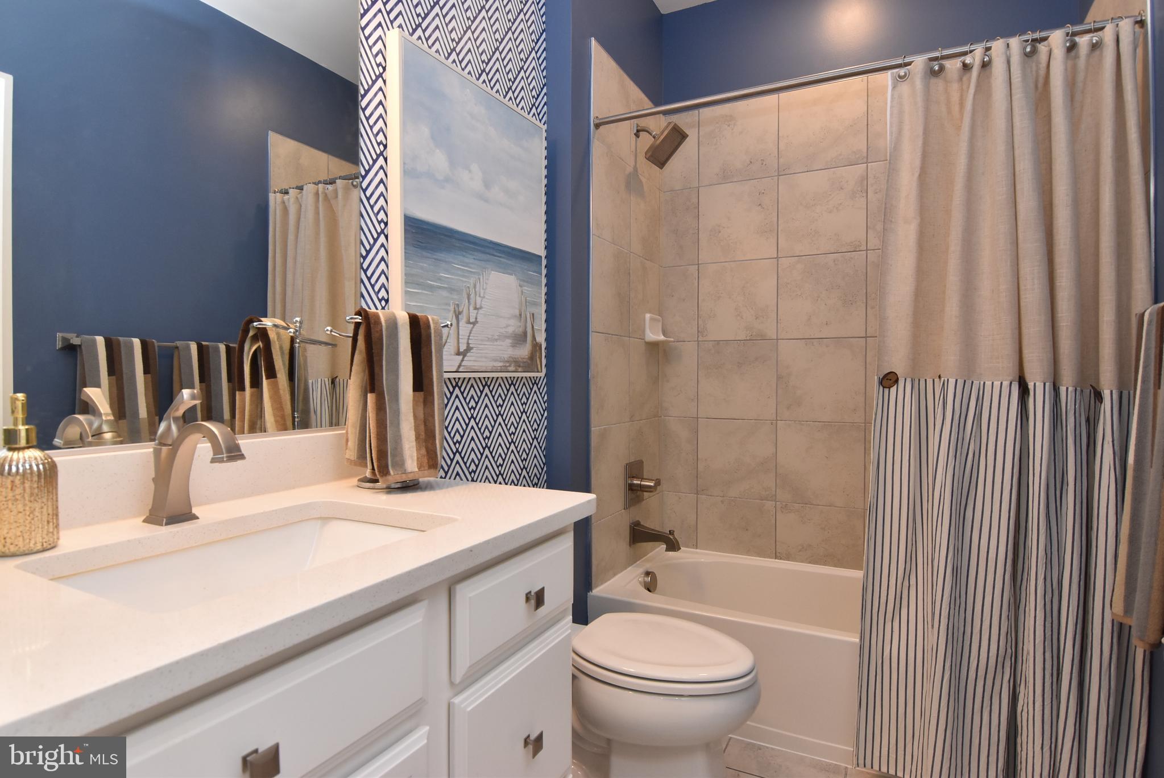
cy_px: 389
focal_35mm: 18
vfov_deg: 67.5
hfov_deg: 90.0
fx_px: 582
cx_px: 582
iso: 800
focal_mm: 12
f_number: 8
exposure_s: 1/60
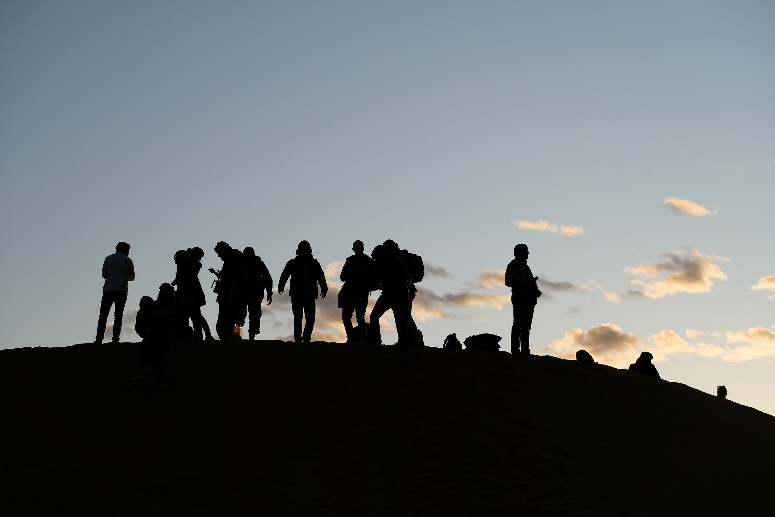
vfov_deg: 18.2
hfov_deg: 27.0
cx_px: 388
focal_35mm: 75
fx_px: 1614
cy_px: 258
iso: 400
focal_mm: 50
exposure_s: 1/950
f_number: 8
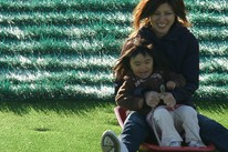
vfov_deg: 4.3
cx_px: 142
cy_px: 75
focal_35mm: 321
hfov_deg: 6.4
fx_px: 2031
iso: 200
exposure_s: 1/320
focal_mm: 105
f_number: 5.6
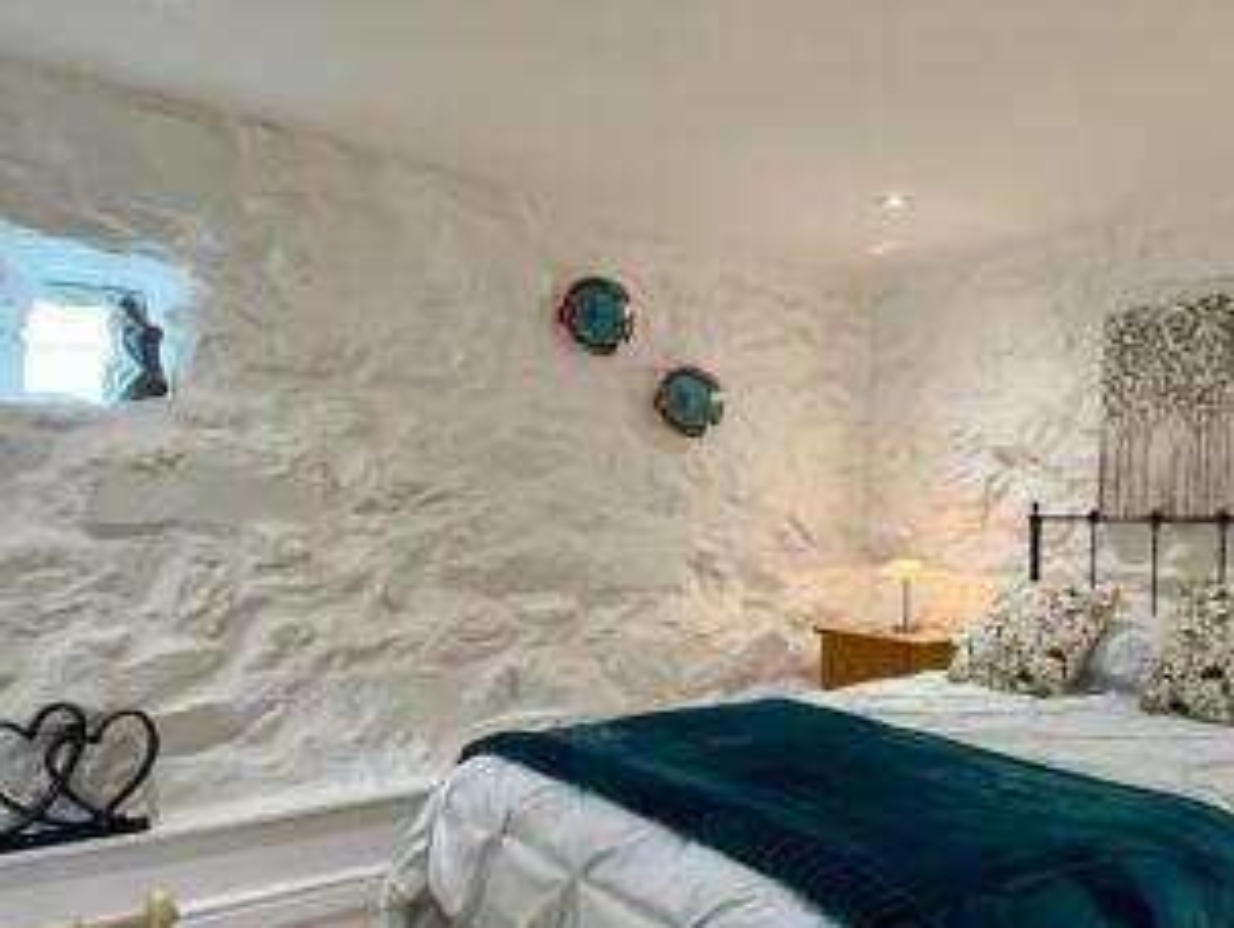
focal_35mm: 27
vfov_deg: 51.0
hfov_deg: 62.9
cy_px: 562
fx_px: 963
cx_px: 864
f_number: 2.2
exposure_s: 1/100
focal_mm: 2.22
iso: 320
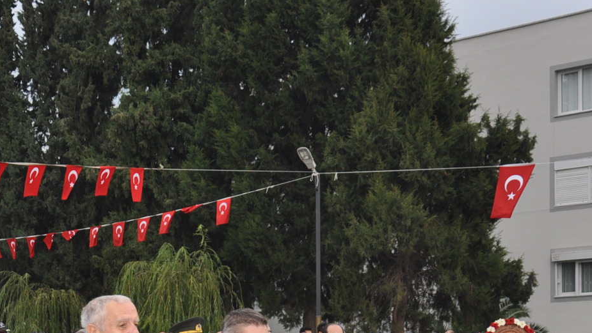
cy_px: 449
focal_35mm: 80
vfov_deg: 14.4
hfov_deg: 26.0
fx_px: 1256
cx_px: 111
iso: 200
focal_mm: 22
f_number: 4
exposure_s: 1/200
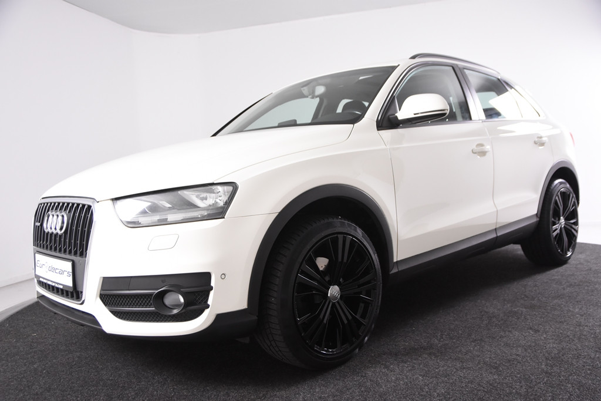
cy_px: 200
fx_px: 551
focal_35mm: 33
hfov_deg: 57.2
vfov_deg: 40.0
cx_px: 300
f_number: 4
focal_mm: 22
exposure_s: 1/60
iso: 1600
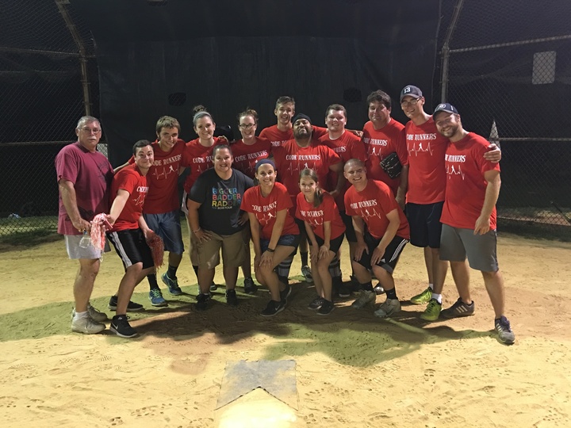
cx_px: 286
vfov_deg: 48.2
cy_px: 214
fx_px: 478
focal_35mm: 29
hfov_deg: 61.7
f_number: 2.2
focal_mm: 4.15
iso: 100
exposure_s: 1/15
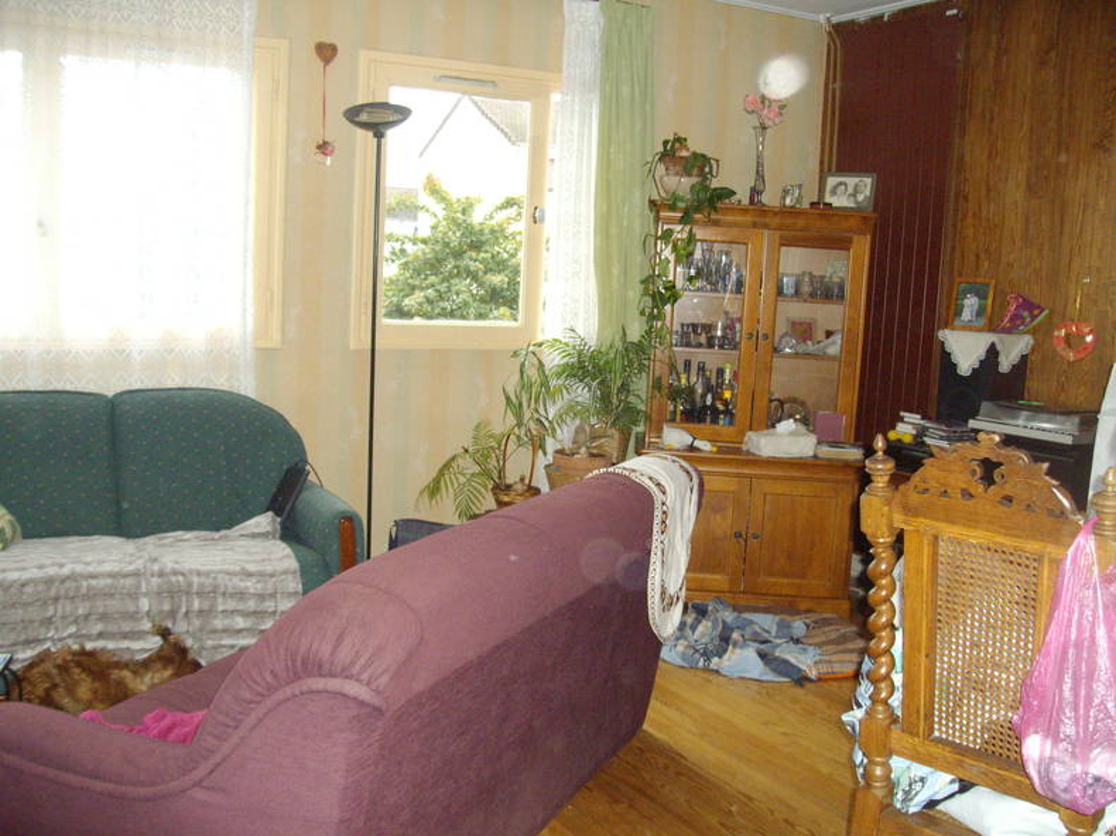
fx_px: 1160
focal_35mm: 36
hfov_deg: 51.4
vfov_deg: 39.6
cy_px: 418
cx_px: 558
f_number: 2.7
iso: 315
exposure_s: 1/50
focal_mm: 6
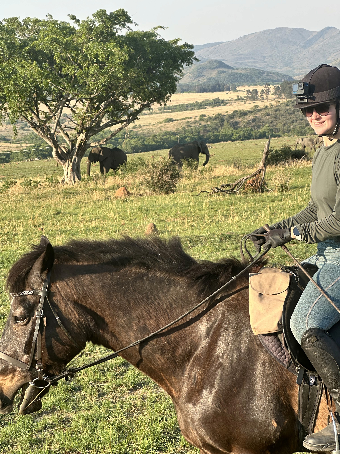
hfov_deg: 19.1
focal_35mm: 77
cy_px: 227
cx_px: 170
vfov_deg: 25.3
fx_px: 1008
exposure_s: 1/176
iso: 32
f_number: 2.8
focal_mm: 9
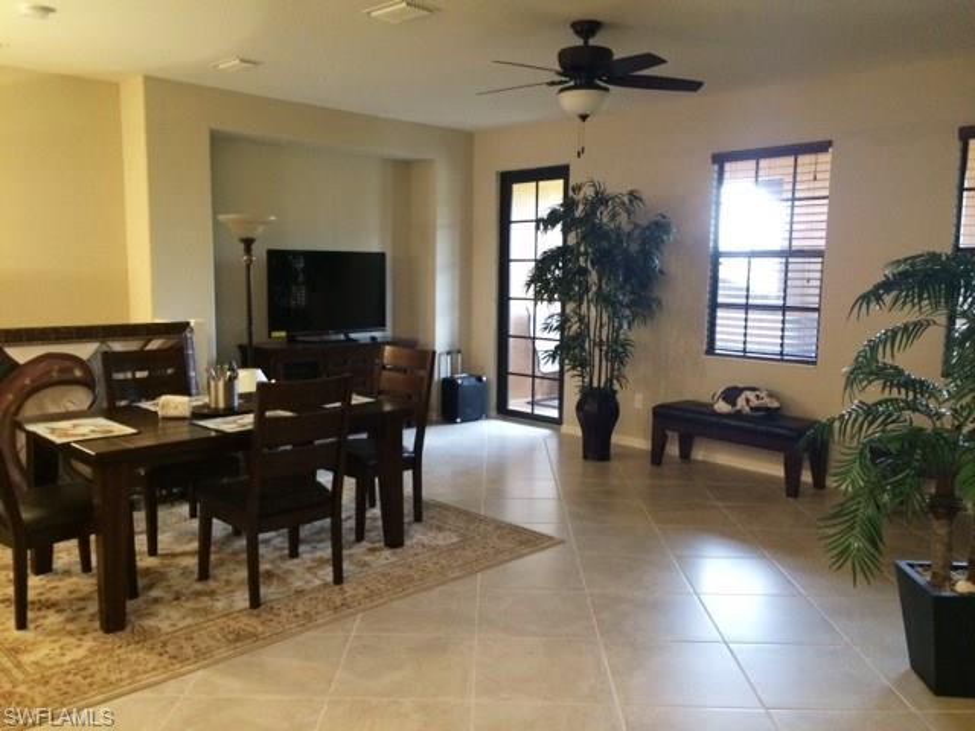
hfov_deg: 61.7
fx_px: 817
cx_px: 488
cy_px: 366
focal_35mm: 29
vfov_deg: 48.2
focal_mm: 4.15
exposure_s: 1/17
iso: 320
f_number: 2.2
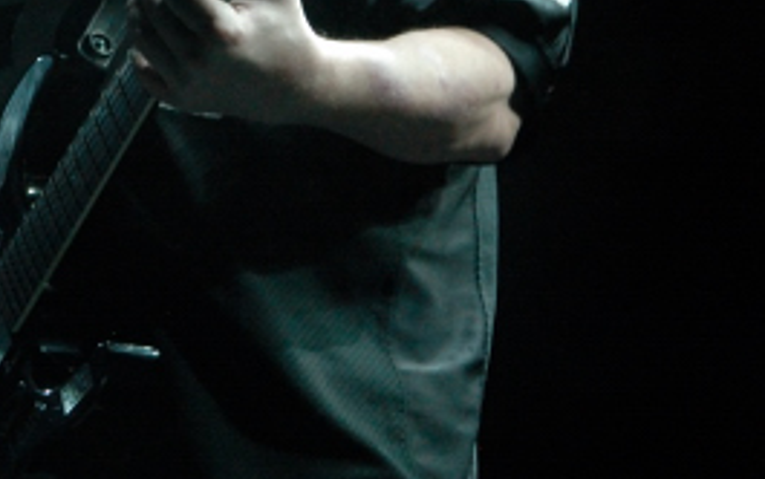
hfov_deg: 5.8
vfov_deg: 3.6
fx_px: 7576
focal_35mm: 363
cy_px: 40
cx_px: 189
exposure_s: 1/80
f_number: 11
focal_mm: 105
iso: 1000
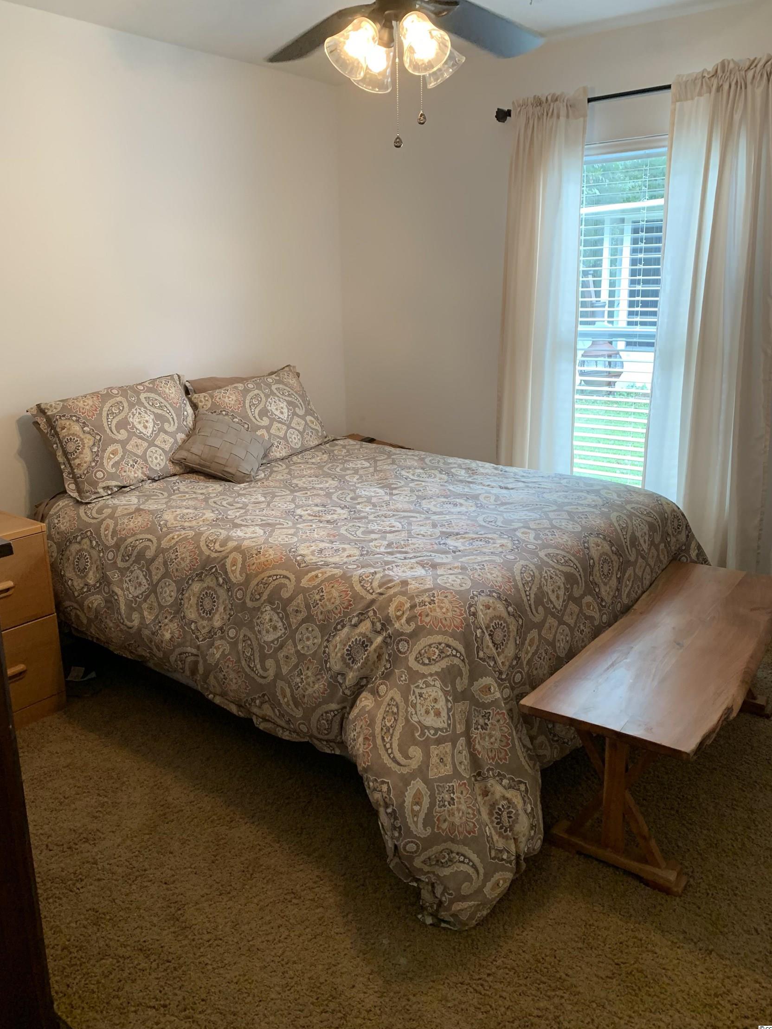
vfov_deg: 65.3
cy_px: 497
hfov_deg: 51.3
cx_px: 379
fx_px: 803
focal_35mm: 27
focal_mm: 4.25
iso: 200
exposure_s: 1/60
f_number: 1.8
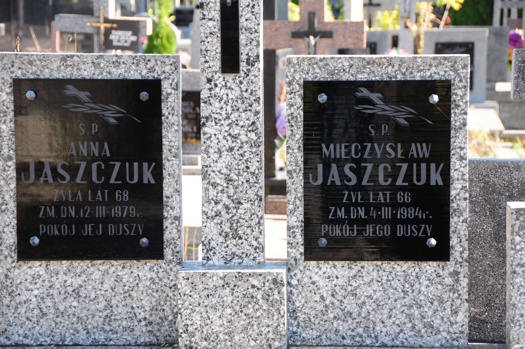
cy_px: 174
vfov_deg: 10.1
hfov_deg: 15.2
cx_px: 262
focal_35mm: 135
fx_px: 1966
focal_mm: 90
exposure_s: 1/160
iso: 320
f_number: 7.1
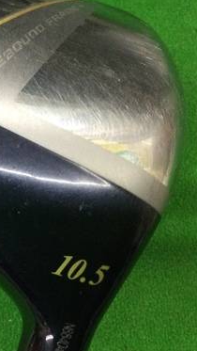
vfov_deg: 36.0
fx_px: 538
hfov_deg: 19.2
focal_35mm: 58
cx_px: -56
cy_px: 192
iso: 160
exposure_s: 1/30
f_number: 2.4
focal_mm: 3.3
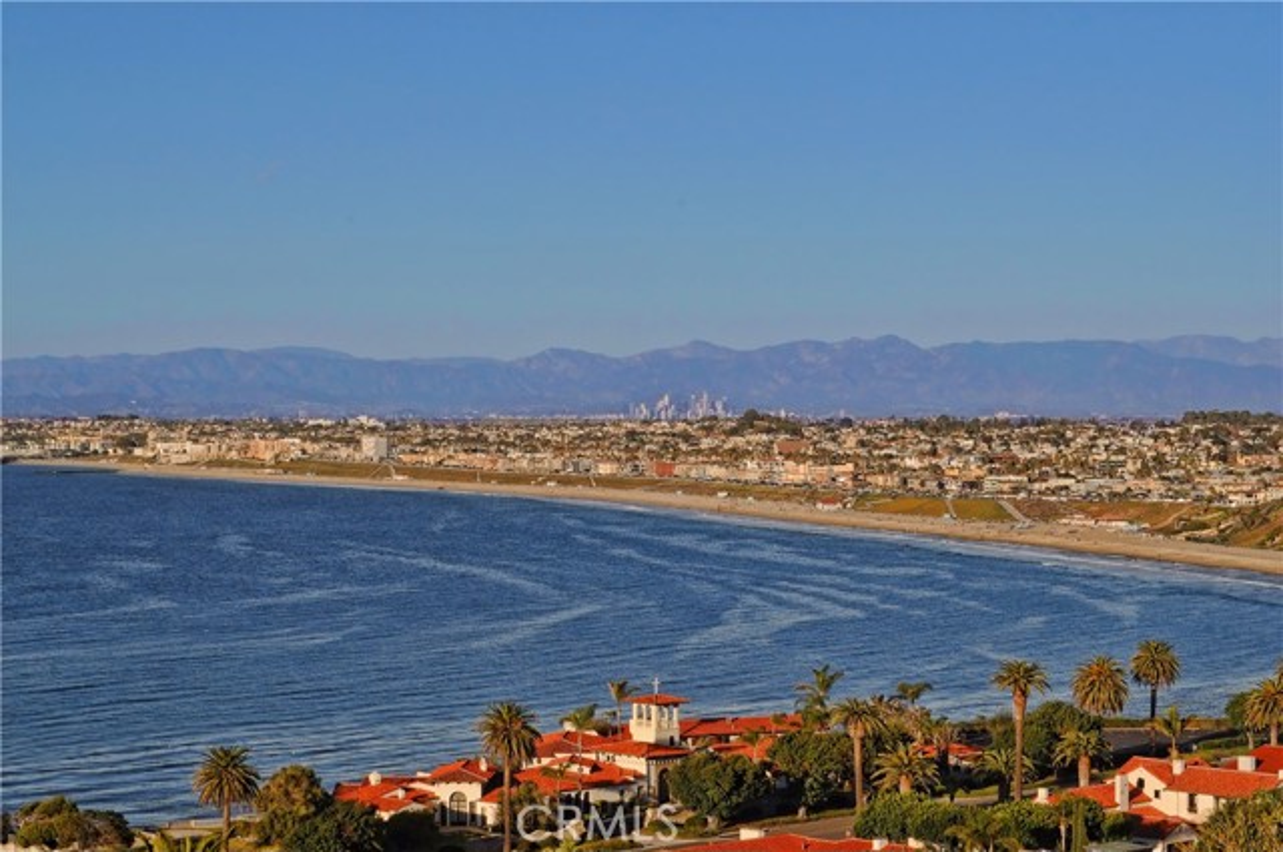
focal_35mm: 82
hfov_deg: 24.6
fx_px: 2936
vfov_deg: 16.5
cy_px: 426
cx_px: 642
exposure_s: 1/200
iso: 200
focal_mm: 55
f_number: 14
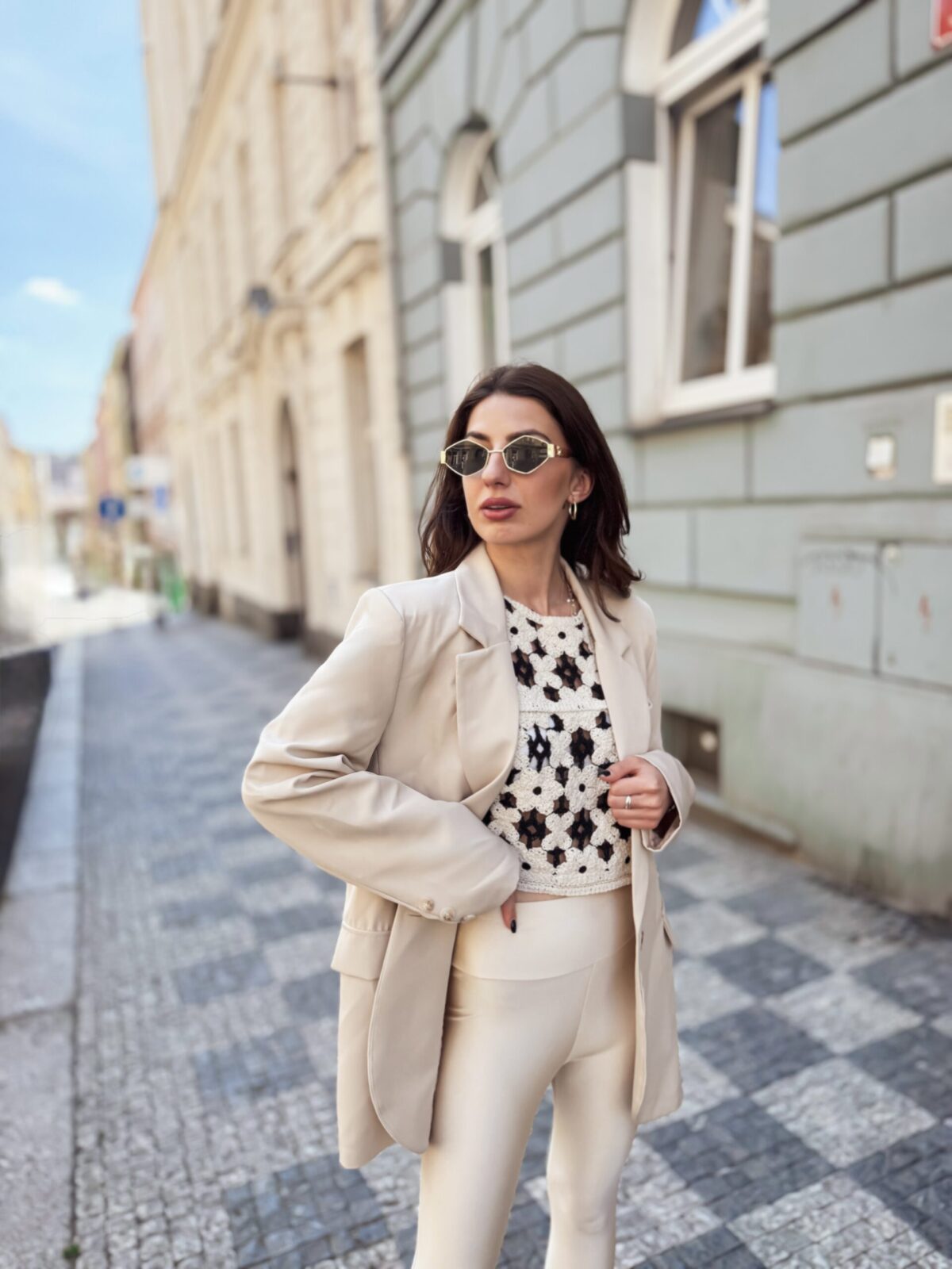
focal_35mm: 24
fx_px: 880
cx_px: 476
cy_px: 634
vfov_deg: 71.6
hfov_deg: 56.8
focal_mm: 6.76
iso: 100
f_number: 1.8
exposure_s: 1/1400
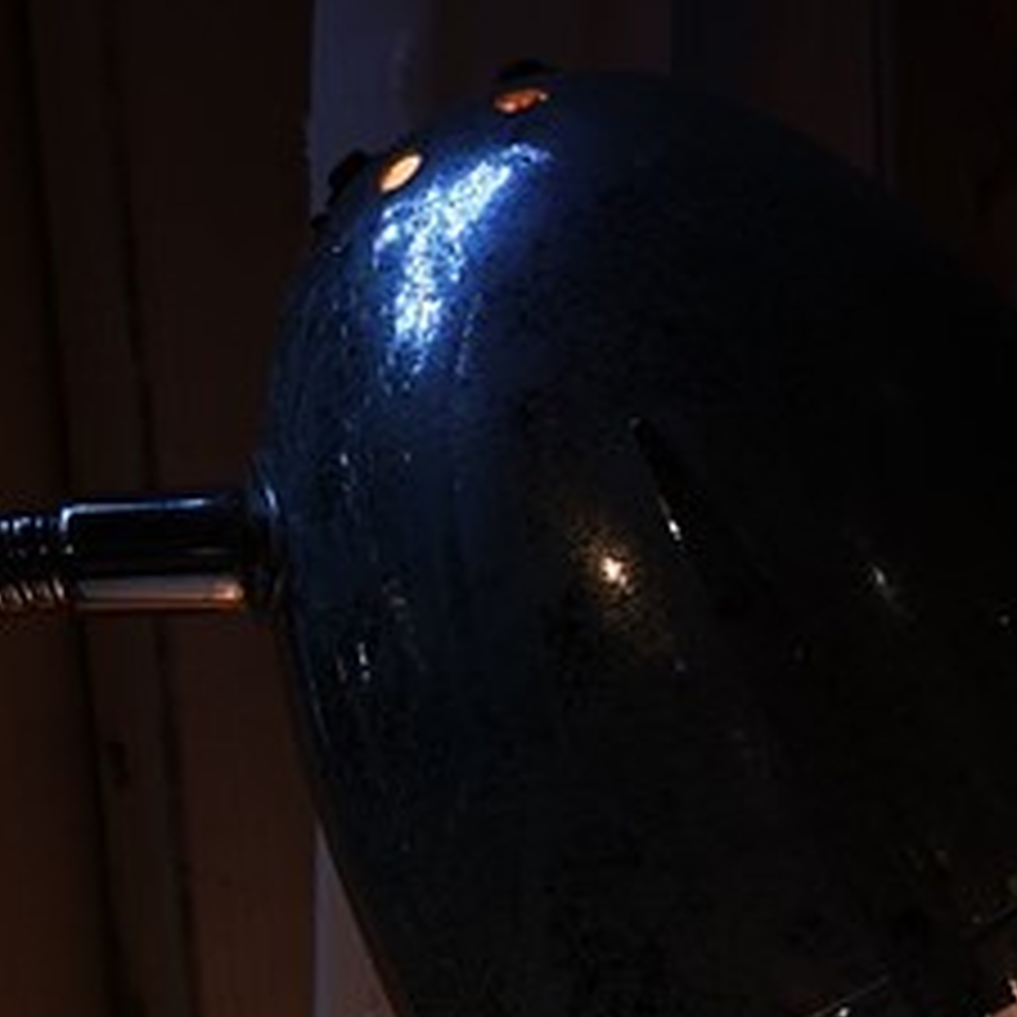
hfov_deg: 22.6
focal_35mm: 76
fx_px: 2526
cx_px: 698
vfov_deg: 21.4
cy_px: 1174
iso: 125
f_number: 1.8
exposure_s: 1/60
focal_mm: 3.95
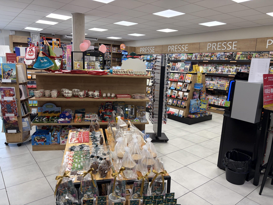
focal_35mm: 26
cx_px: 136
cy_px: 102
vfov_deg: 53.1
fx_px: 205
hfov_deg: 67.3
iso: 80
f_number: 1.6
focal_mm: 5.96
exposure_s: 1/100
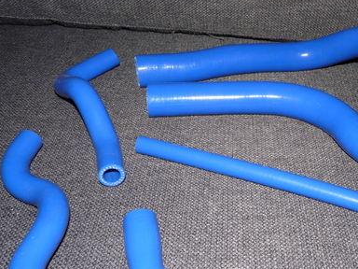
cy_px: 153
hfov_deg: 40.4
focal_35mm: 45
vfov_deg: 32.1
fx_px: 465
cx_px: 283
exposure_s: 1/30
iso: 100
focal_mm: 4.8
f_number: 2.8
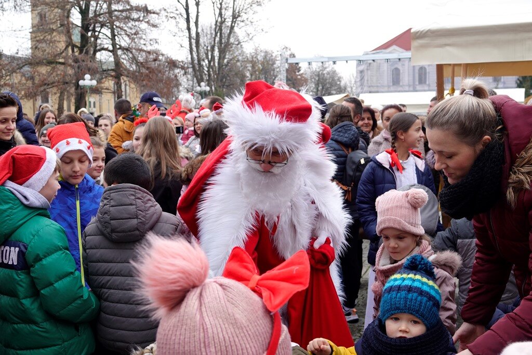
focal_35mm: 40
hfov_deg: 48.5
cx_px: 266
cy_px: 178
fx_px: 591
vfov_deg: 33.4
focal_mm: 14.65
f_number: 3.2
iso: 100
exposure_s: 1/100
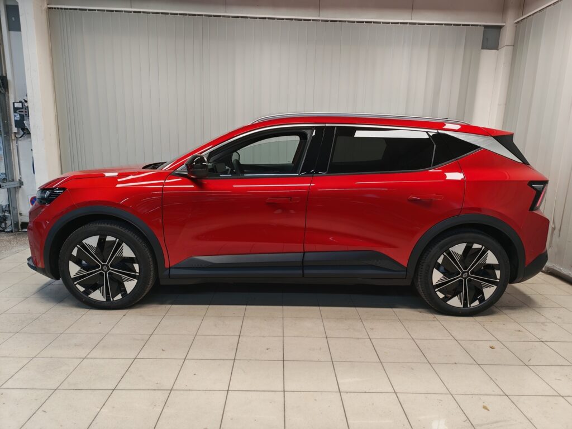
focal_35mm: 23
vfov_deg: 58.9
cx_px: 286
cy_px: 214
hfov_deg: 73.9
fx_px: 380
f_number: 1.6
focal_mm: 5.4
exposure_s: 1/50
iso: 64
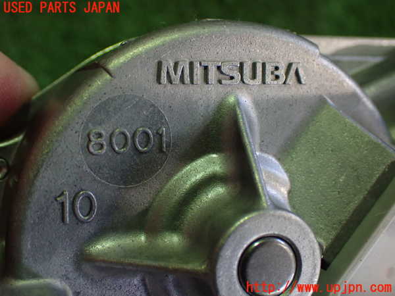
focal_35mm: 50
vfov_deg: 29.1
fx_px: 571
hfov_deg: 38.2
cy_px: 148
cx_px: 198
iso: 800
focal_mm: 9.01
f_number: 3.2
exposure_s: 1/100
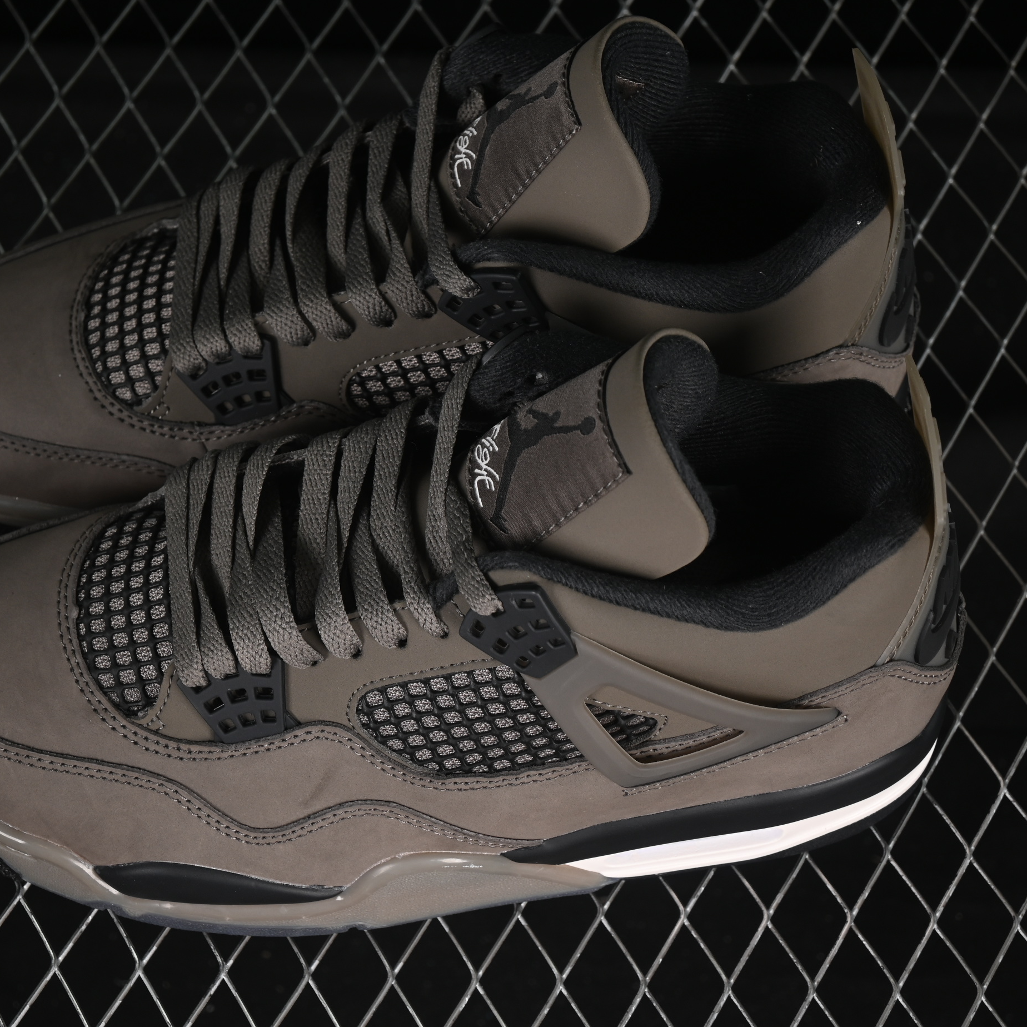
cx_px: 408
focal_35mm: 96
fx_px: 3222
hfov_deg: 18.1
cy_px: 515
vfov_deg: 18.1
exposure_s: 1/50
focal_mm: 50
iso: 160
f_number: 6.3
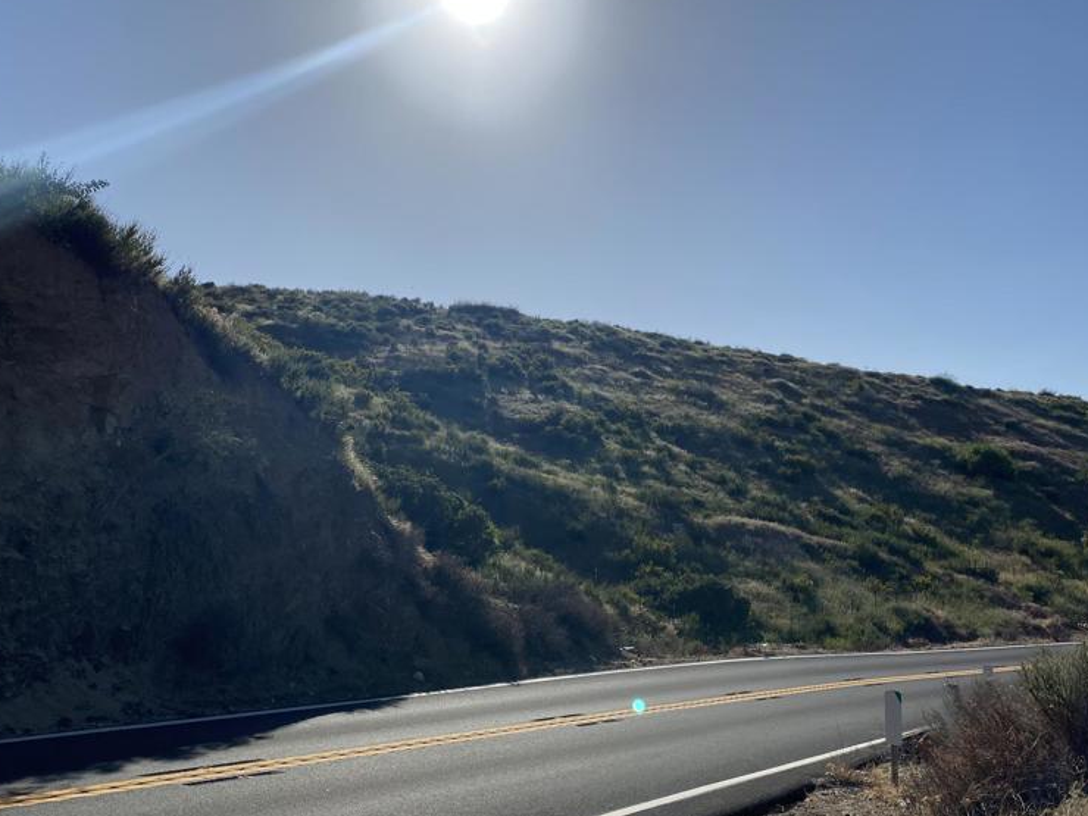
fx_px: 1131
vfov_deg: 39.6
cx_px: 543
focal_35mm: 36
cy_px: 356
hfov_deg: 51.4
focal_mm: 4.25
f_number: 1.8
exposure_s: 1/9615
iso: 32
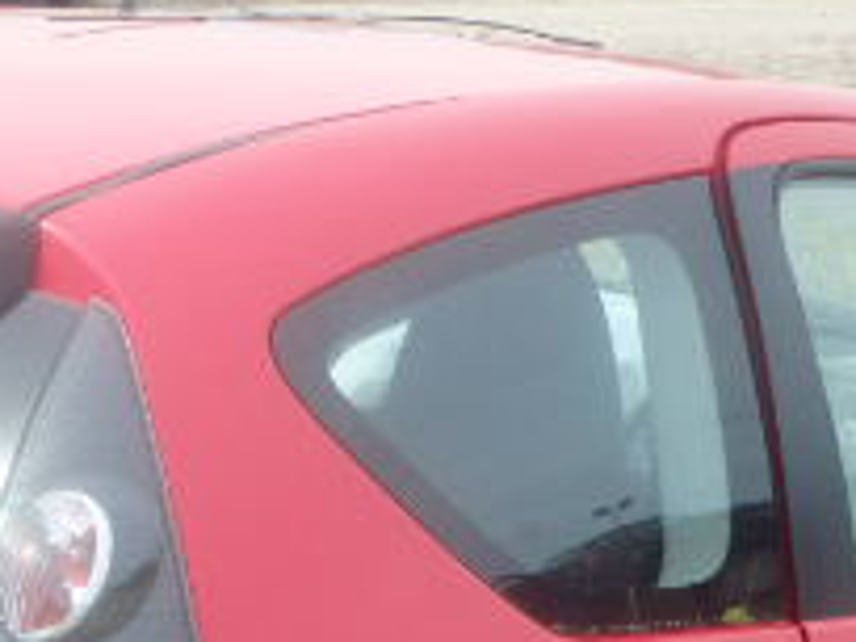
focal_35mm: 113
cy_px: 957
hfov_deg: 17.3
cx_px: 222
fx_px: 2794
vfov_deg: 12.5
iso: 125
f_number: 4.5
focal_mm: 6.4
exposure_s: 1/320
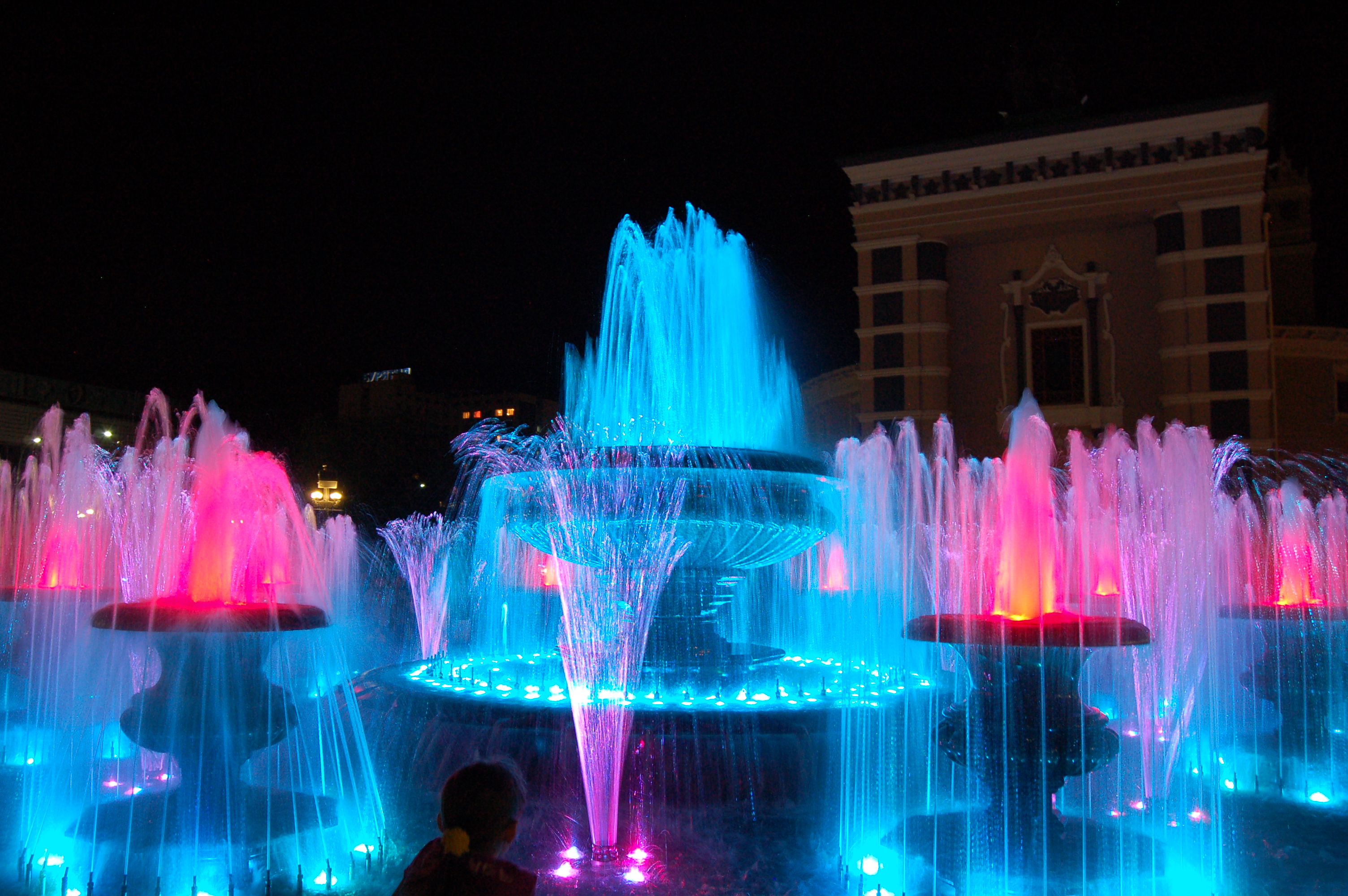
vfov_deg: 47.8
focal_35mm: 27
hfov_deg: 67.4
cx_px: 674
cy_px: 448
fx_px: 1010
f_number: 5.6
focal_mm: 18
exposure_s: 1/6
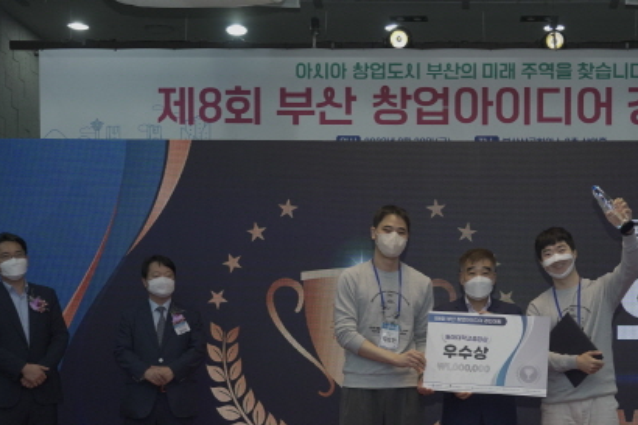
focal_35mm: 64
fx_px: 1134
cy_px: 294
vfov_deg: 21.1
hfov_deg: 31.1
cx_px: 443
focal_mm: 41
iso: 1600
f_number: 4
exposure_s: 1/250
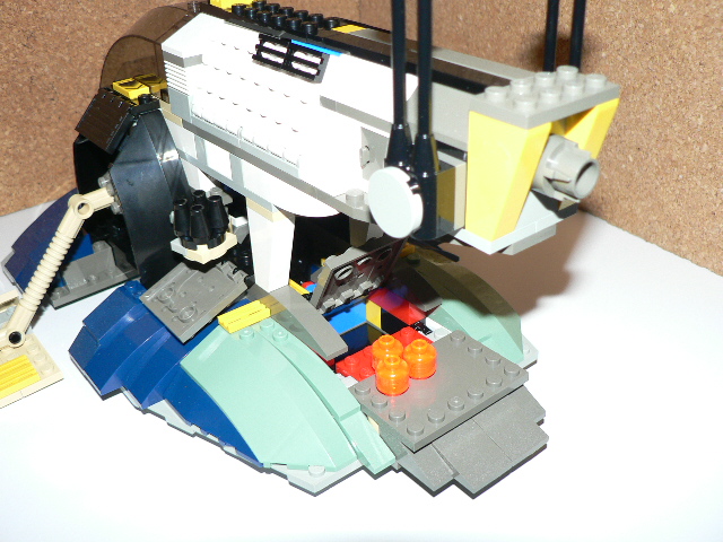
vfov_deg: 39.7
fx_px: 752
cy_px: 271
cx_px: 362
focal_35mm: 36
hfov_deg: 51.4
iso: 100
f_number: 2.8
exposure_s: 1/60
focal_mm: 6
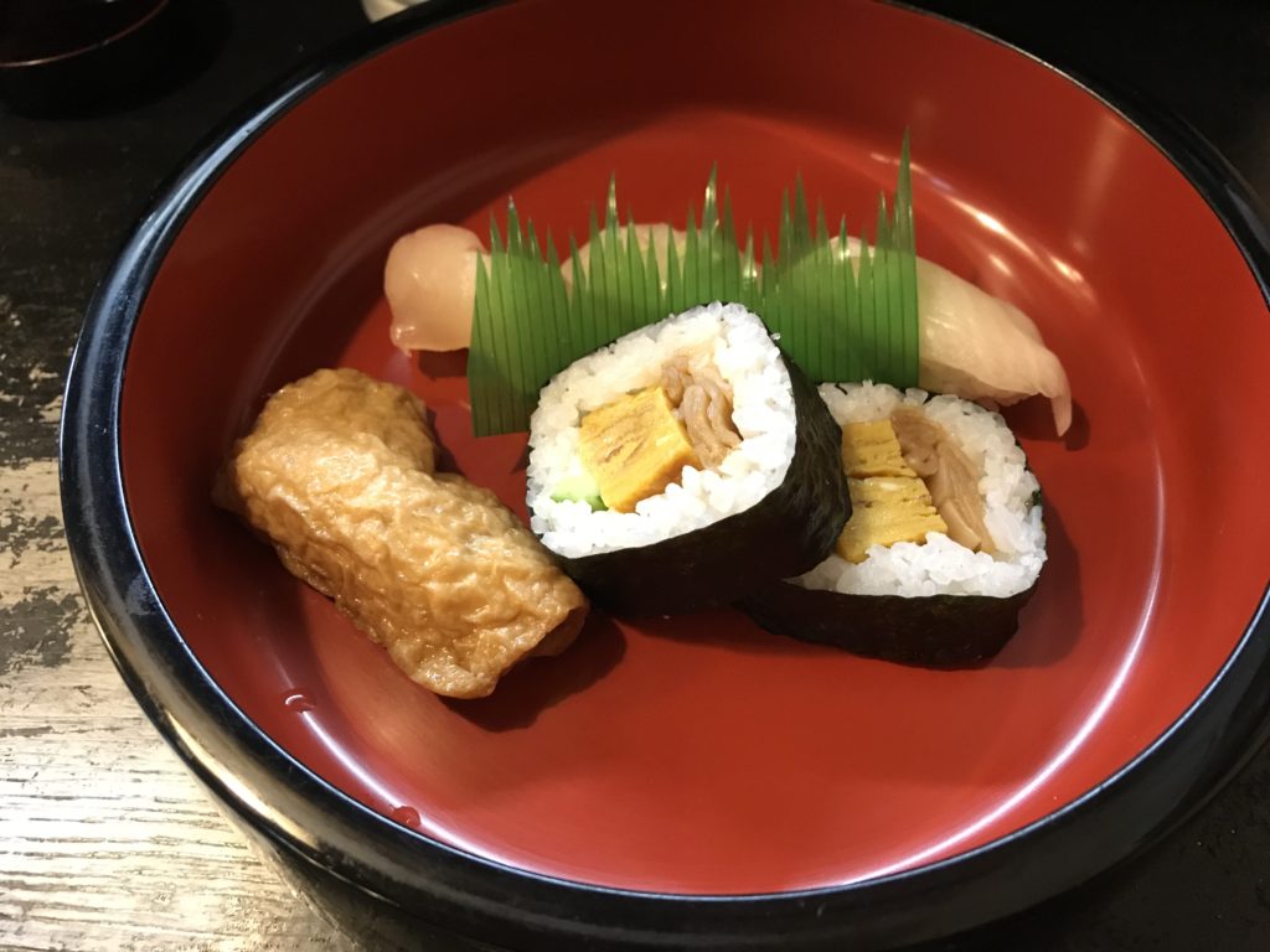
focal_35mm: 28
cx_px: 635
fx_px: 1027
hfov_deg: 63.4
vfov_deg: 49.7
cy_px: 476
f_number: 1.8
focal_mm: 3.99
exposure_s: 1/15
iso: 100
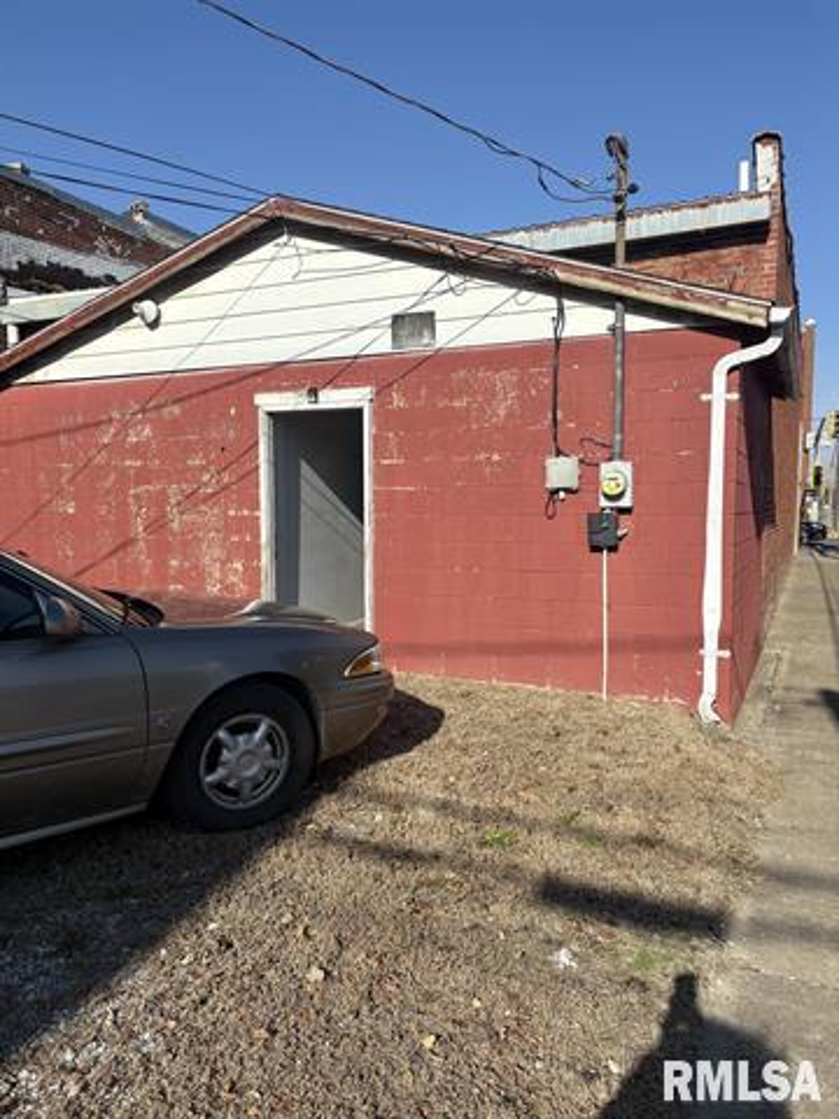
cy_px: 560
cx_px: 420
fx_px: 840
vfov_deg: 67.3
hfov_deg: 53.1
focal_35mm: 26
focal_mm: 5.96
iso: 50
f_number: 1.6
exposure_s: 1/4329
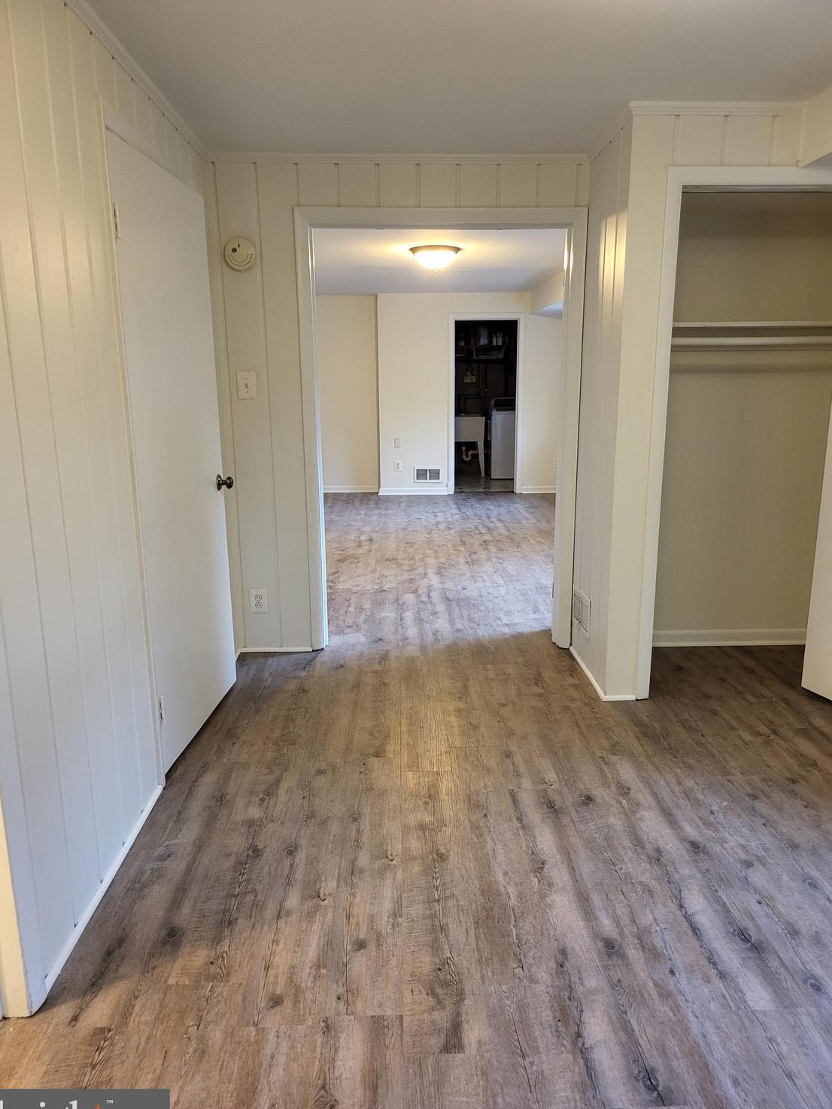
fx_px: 801
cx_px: 415
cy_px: 573
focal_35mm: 25
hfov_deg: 54.9
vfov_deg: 69.4
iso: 400
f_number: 1.8
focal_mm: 5
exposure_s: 1/40
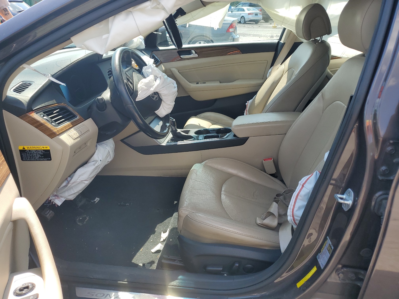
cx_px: 200
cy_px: 150
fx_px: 300
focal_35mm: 26
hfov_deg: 67.3
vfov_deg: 53.1
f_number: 1.5
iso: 50
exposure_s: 1/769
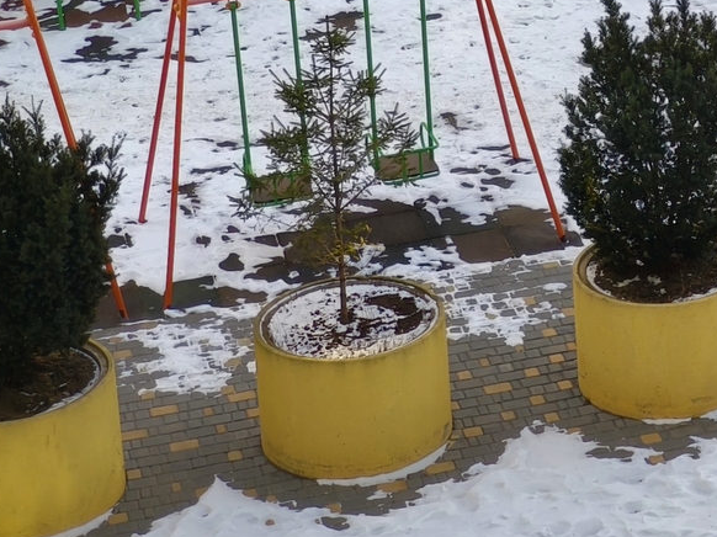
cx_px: 859
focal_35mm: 176
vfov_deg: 8.2
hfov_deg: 11.0
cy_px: -324
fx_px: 3644
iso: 50
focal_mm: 7.1
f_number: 1.9
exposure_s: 1/160
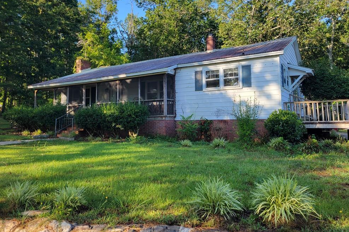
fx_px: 271
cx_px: 175
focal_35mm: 28
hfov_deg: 65.5
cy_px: 100
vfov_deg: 46.3
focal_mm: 5.4
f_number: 1.8
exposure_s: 1/416
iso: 40
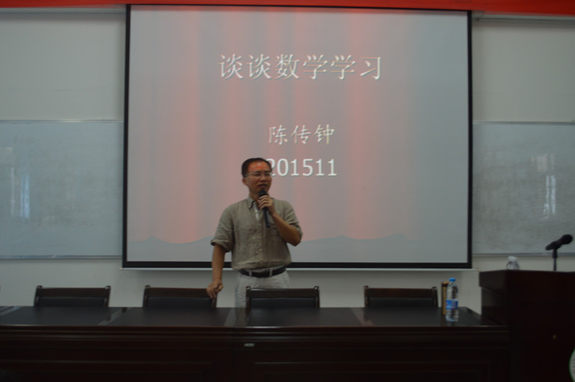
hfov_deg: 53.2
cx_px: 288
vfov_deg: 36.8
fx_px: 574
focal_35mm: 36
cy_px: 191
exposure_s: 1/20
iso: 400
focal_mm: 24
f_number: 4
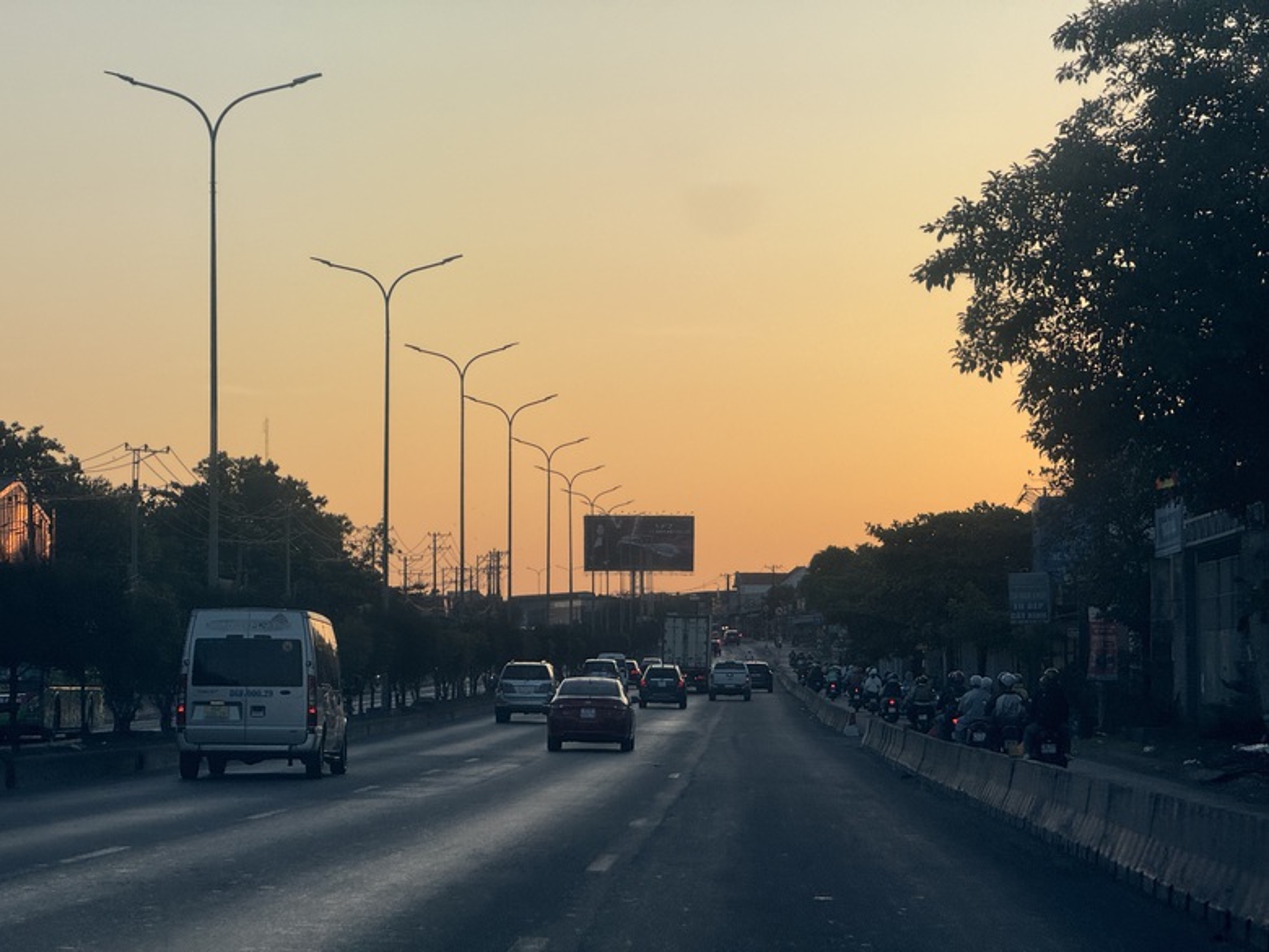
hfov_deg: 16.4
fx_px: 4399
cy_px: 476
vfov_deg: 12.3
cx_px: 634
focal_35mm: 120
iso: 50
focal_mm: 15.66
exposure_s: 1/371
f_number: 2.8
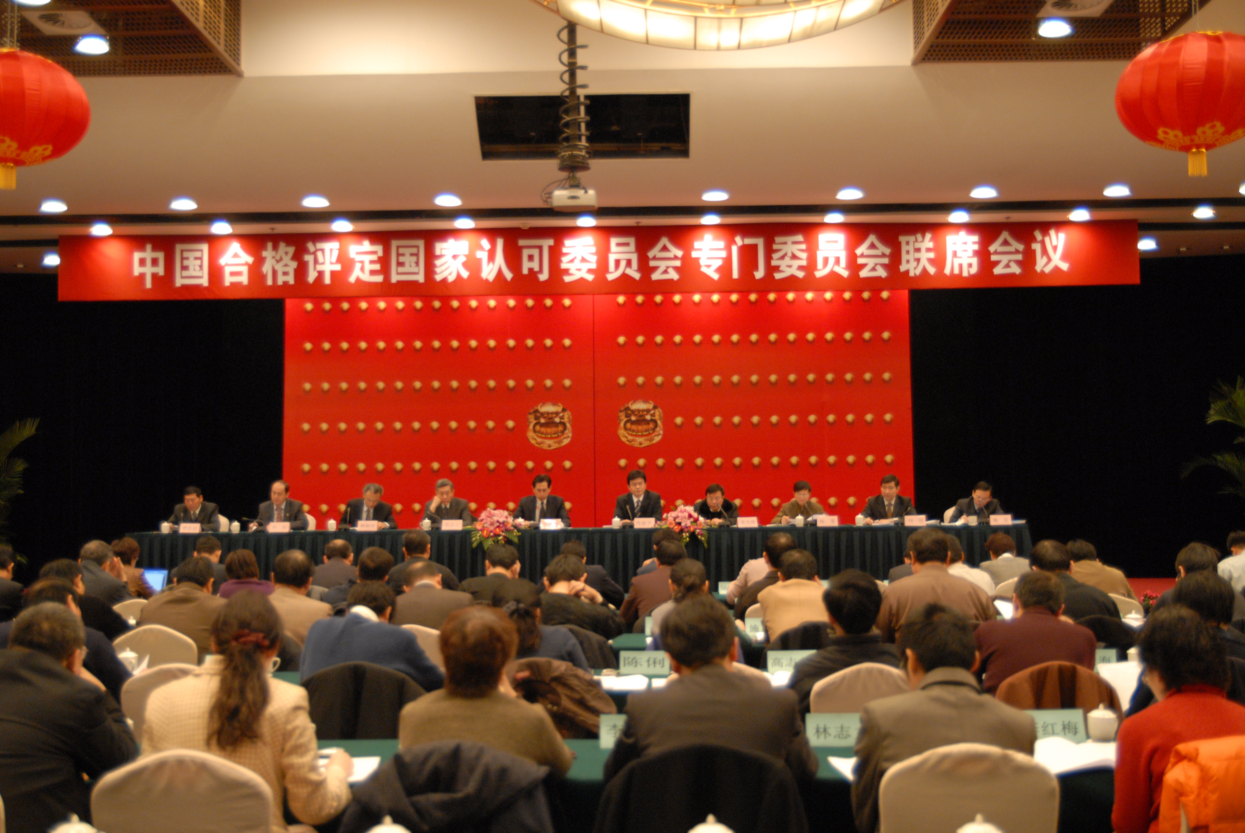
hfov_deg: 49.5
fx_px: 1350
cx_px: 622
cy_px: 416
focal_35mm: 39
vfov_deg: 34.3
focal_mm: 26
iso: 640
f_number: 2.8
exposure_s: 1/30
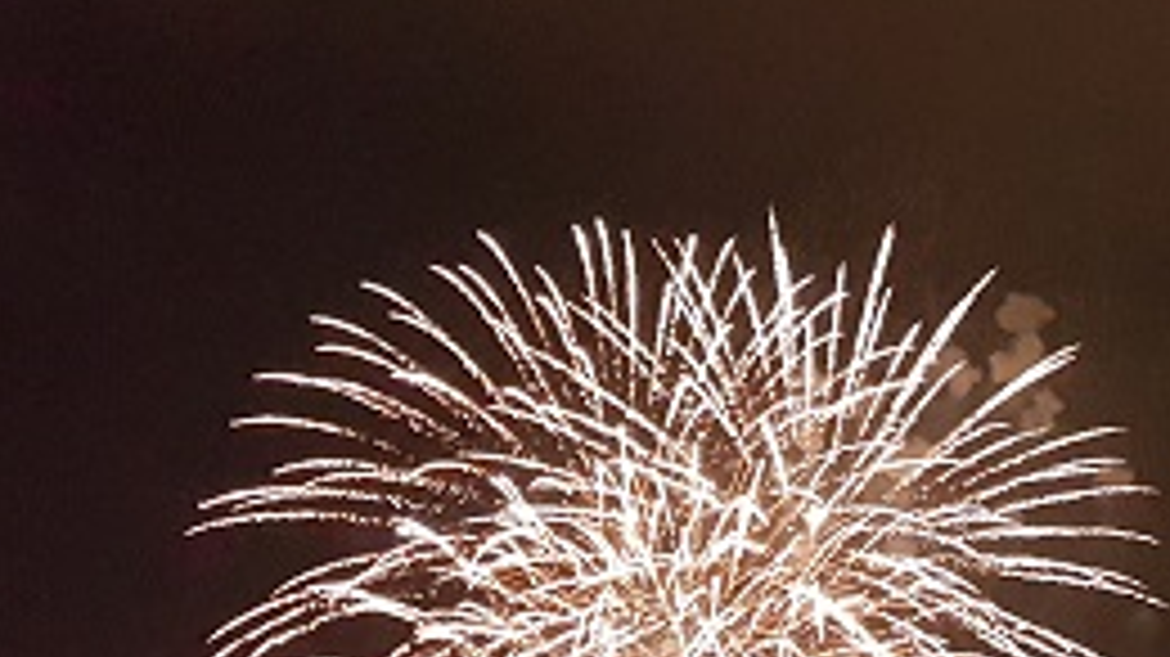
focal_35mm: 66
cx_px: 1307
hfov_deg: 28.7
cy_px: 526
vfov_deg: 18.1
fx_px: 2047
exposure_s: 1/10
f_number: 1.7
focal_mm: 4.2
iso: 800
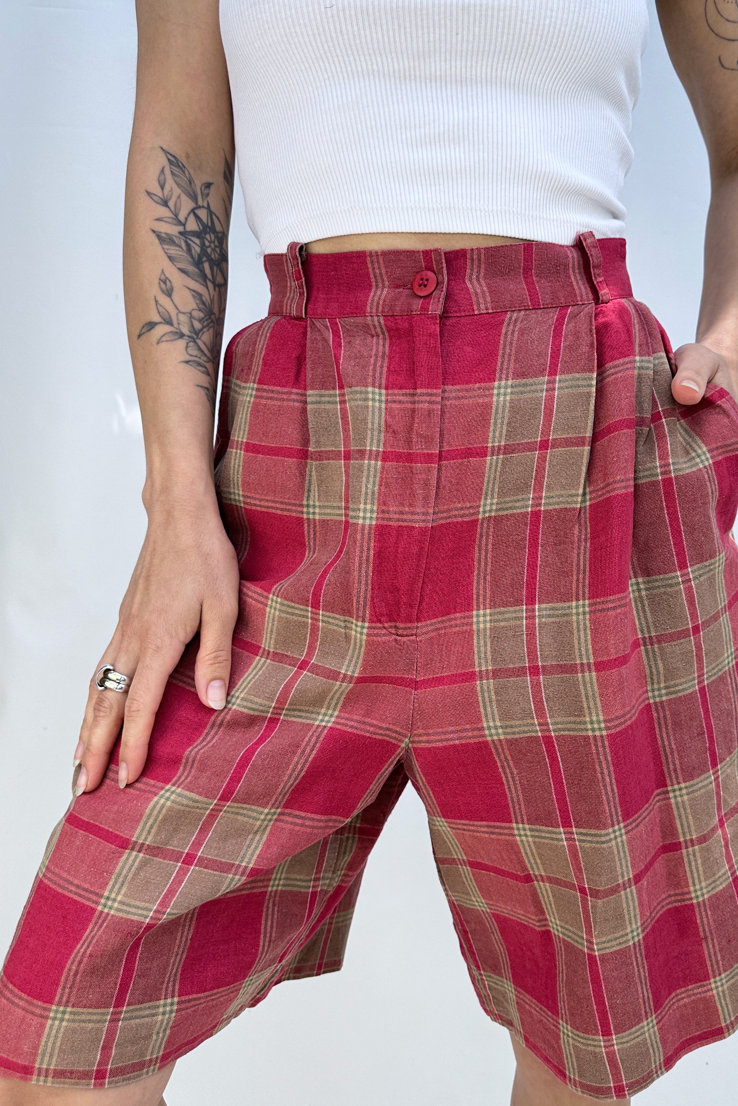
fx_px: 769
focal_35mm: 25
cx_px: 402
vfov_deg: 71.5
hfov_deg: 51.2
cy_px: 554
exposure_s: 1/535
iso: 80
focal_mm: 6.86
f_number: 1.78
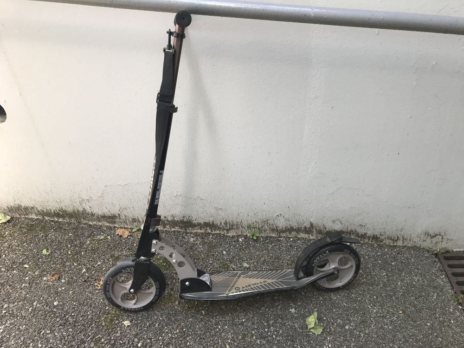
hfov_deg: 63.4
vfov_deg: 49.7
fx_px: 375
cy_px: 174
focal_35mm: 28
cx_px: 232
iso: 25
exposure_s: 1/100
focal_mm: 3.99
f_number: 1.8
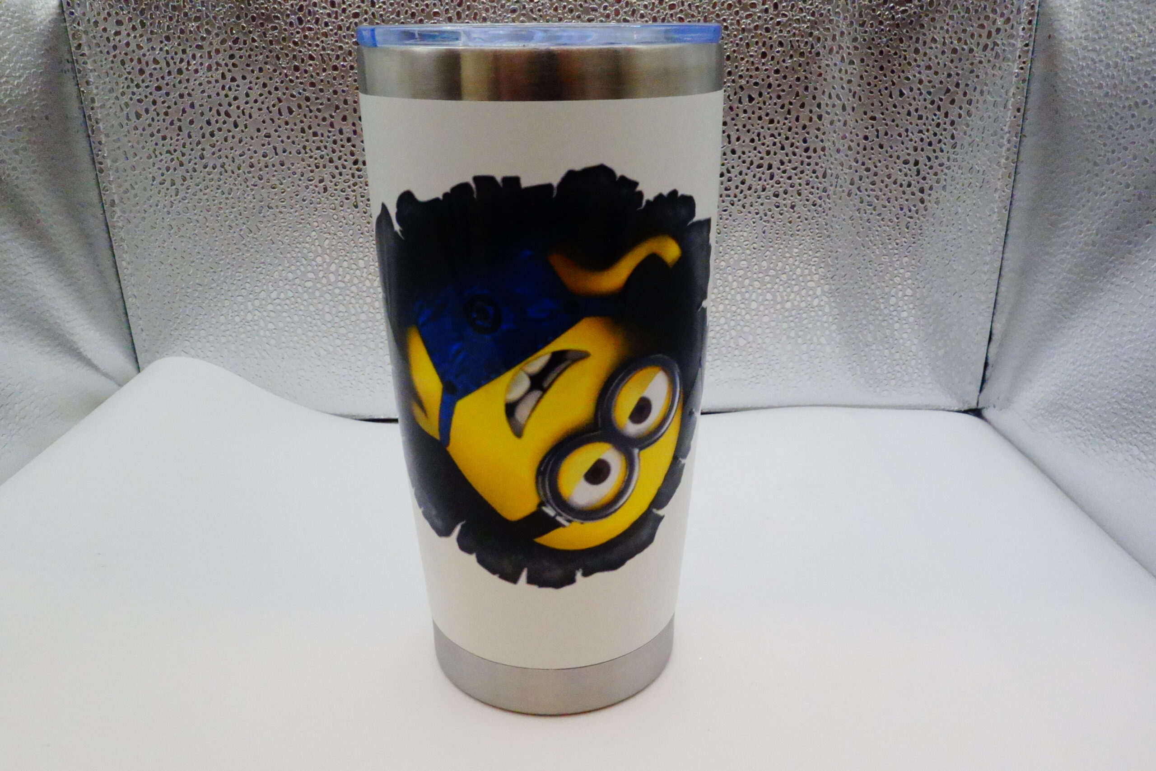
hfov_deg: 61.9
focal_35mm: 30
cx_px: 578
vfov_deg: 43.6
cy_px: 386
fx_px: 963
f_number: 11
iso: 3200
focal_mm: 11.18
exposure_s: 1/20
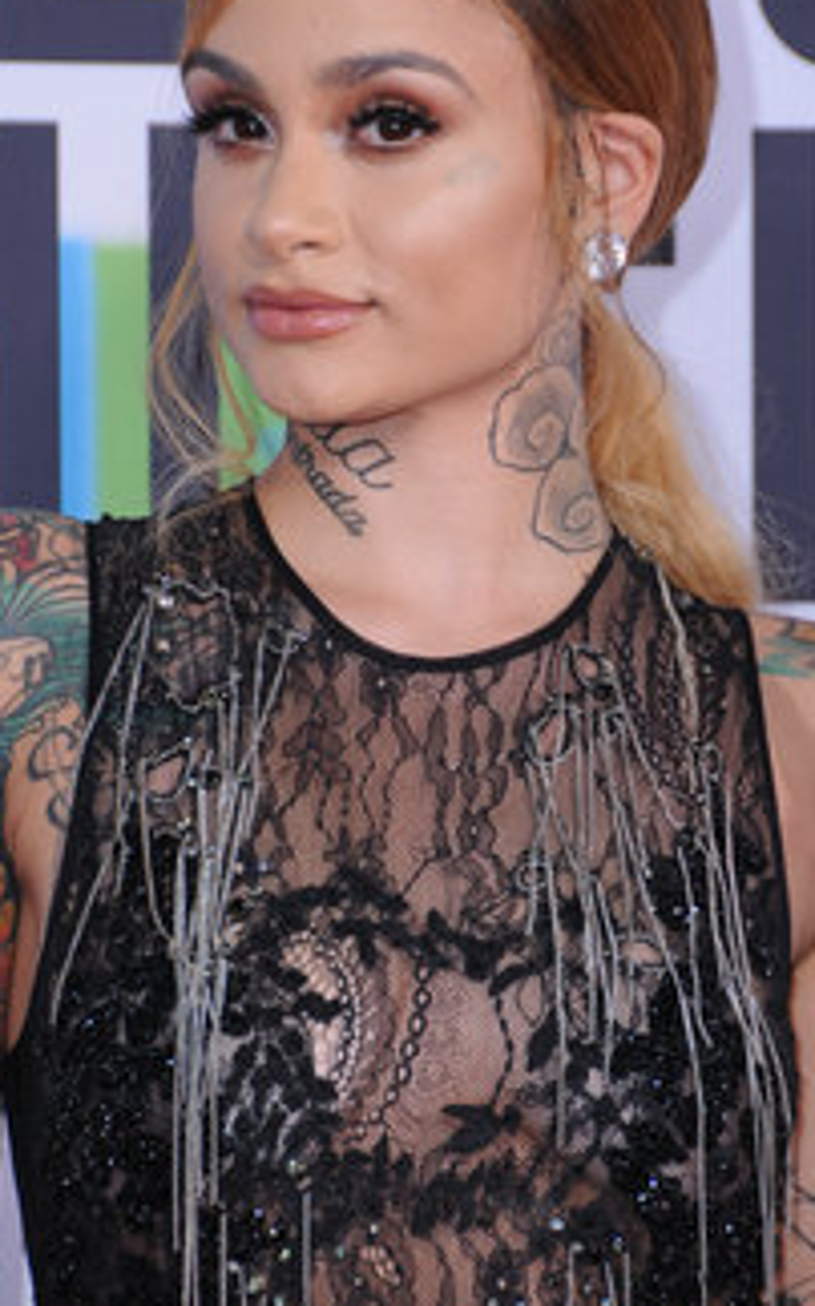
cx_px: 359
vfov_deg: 6.5
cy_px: 524
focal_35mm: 321
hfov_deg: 4.1
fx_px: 11428
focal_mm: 170
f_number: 7.1
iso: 400
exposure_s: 1/200
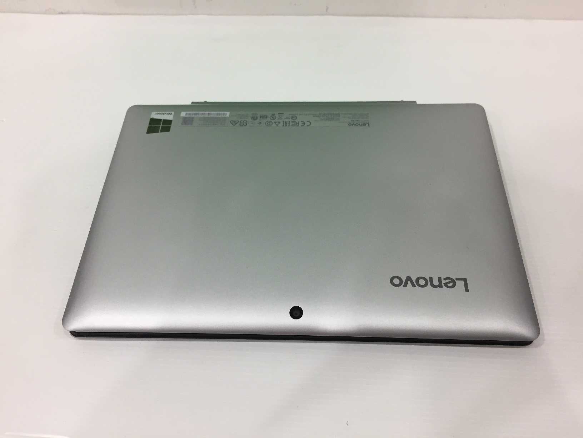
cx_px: 292
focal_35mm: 29
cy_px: 219
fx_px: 488
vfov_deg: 48.2
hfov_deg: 61.7
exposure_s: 1/33
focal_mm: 4.15
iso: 50
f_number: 2.2
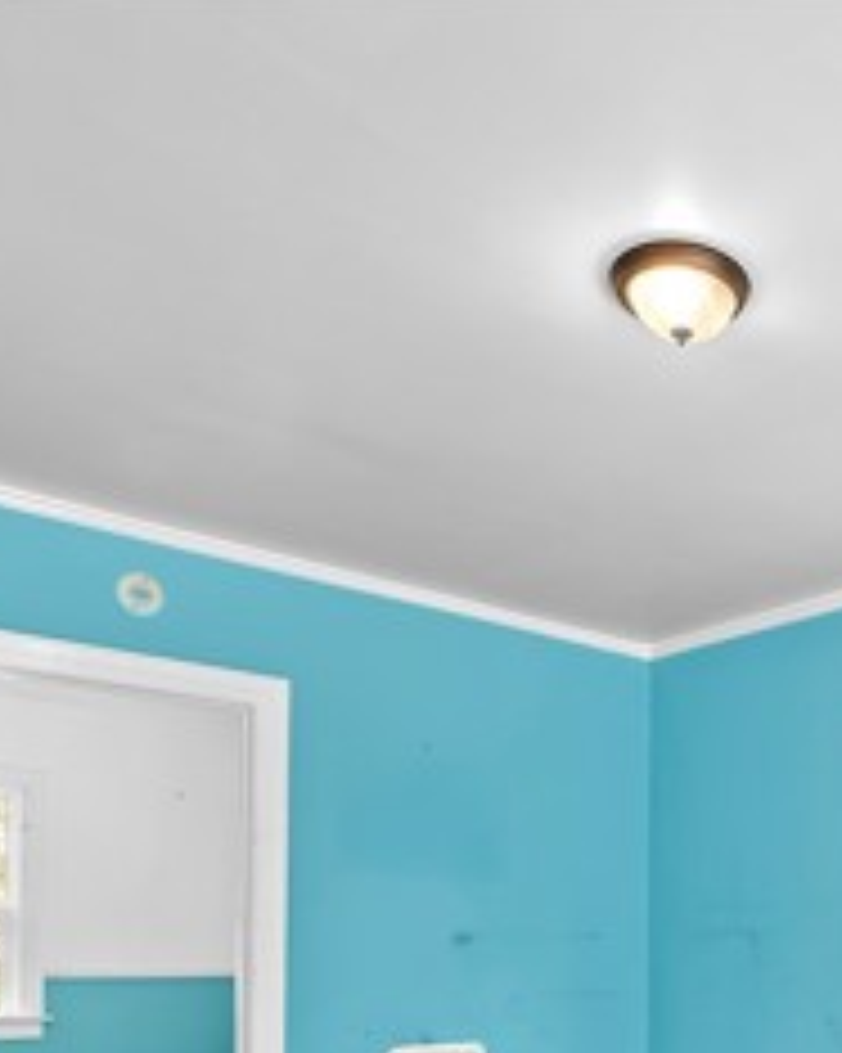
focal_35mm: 36
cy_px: 943
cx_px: 833
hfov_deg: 37.0
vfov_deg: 45.7
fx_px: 1122
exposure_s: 1/15
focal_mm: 14
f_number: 8
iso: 1000
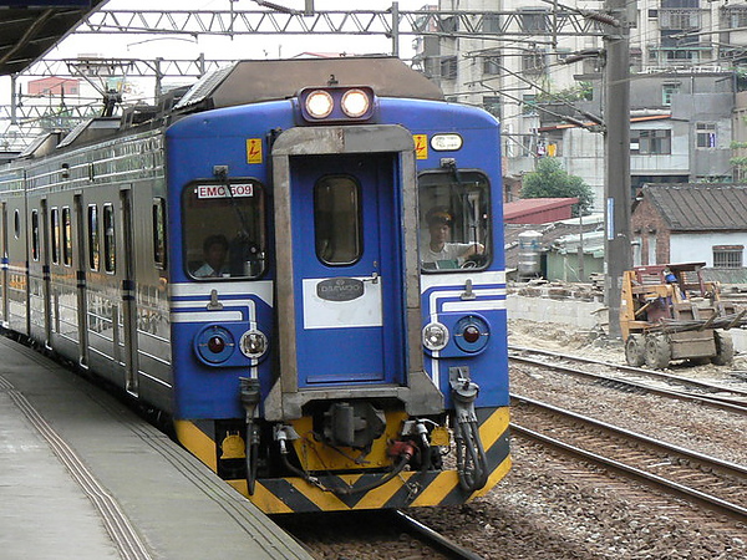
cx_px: 374
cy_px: 280
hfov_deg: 12.7
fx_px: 3366
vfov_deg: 9.5
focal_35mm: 156
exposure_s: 1/60
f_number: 4
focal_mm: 19
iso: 200
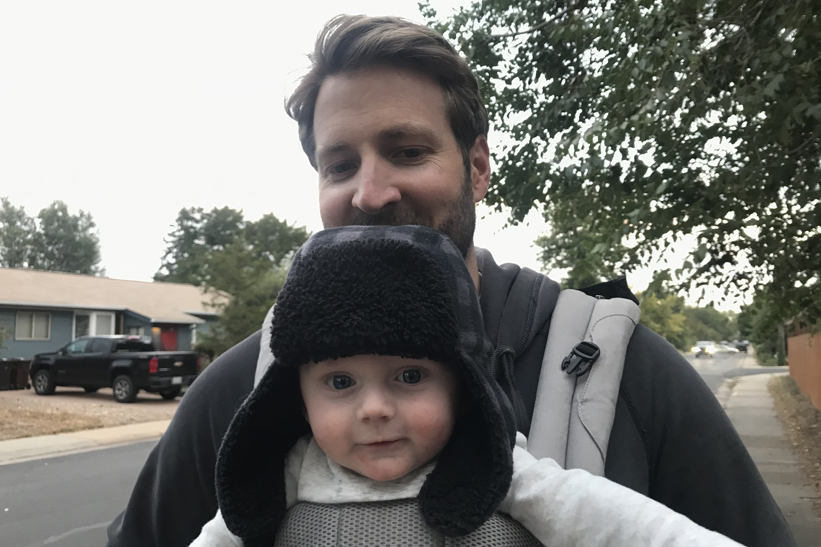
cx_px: 407
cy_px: 293
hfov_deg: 61.9
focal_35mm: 30
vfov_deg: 43.6
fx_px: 684
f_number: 1.8
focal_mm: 3.99
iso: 40
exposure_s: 1/24
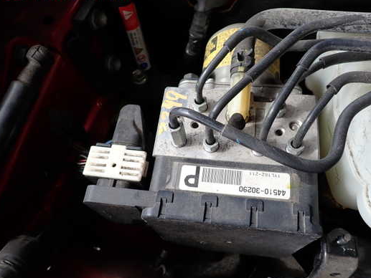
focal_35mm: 29
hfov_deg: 61.5
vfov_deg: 48.2
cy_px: 145
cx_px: 208
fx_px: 311
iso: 100
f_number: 2.8
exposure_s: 1/250
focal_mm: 4.5
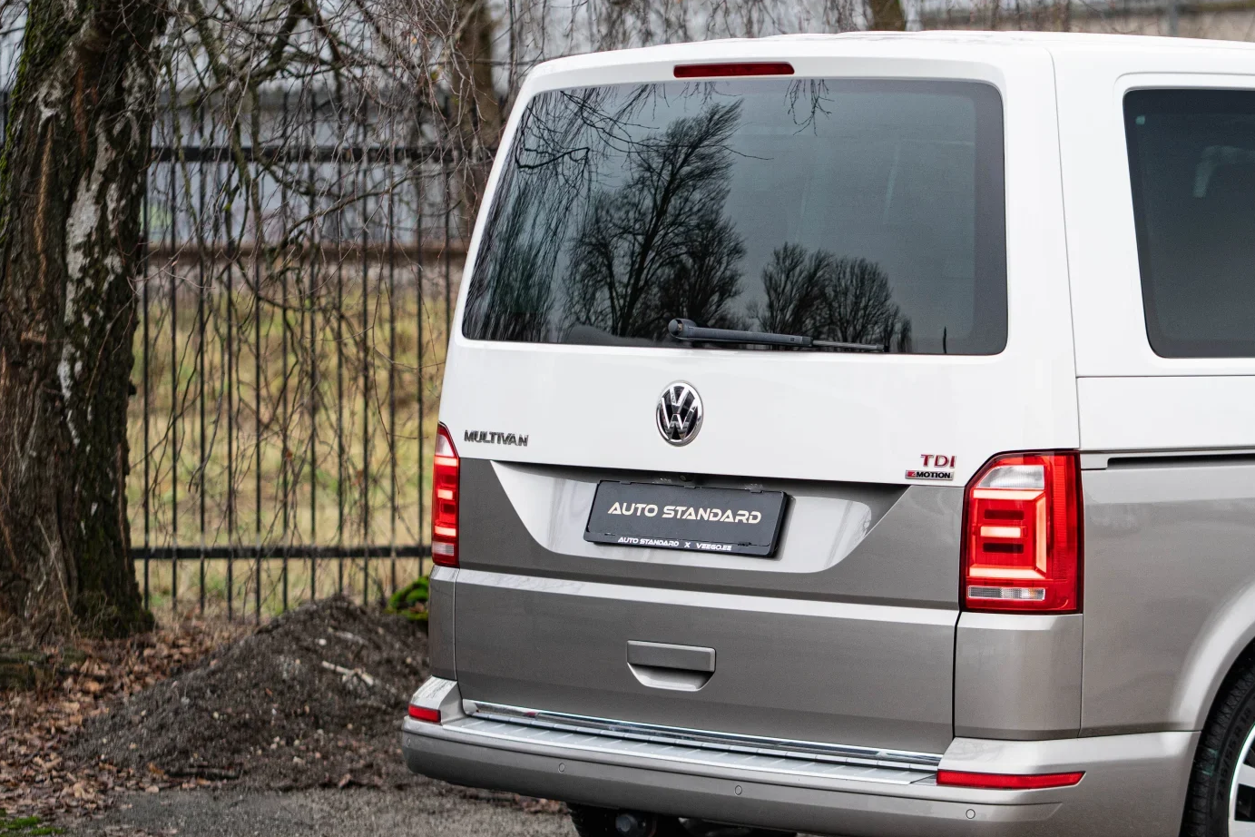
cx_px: 861
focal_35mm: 118
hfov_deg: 17.3
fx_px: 4113
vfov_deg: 11.6
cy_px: 490
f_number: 2.8
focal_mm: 85
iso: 500
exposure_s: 1/200
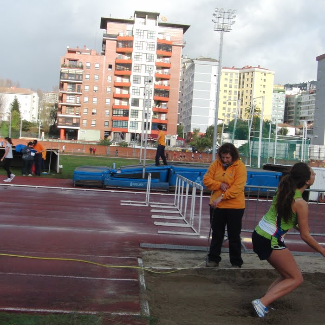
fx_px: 563
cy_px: 169
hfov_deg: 32.2
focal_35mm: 53
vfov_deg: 32.2
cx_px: 163
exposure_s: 1/640
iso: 100
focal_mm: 7.2
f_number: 3.9
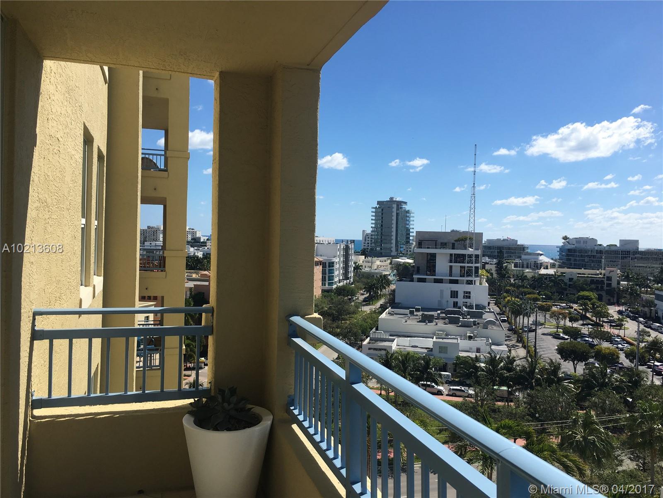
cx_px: 332
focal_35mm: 29
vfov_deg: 48.2
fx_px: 555
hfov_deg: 61.7
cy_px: 249
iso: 25
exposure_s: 1/2079
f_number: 2.2
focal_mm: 4.15
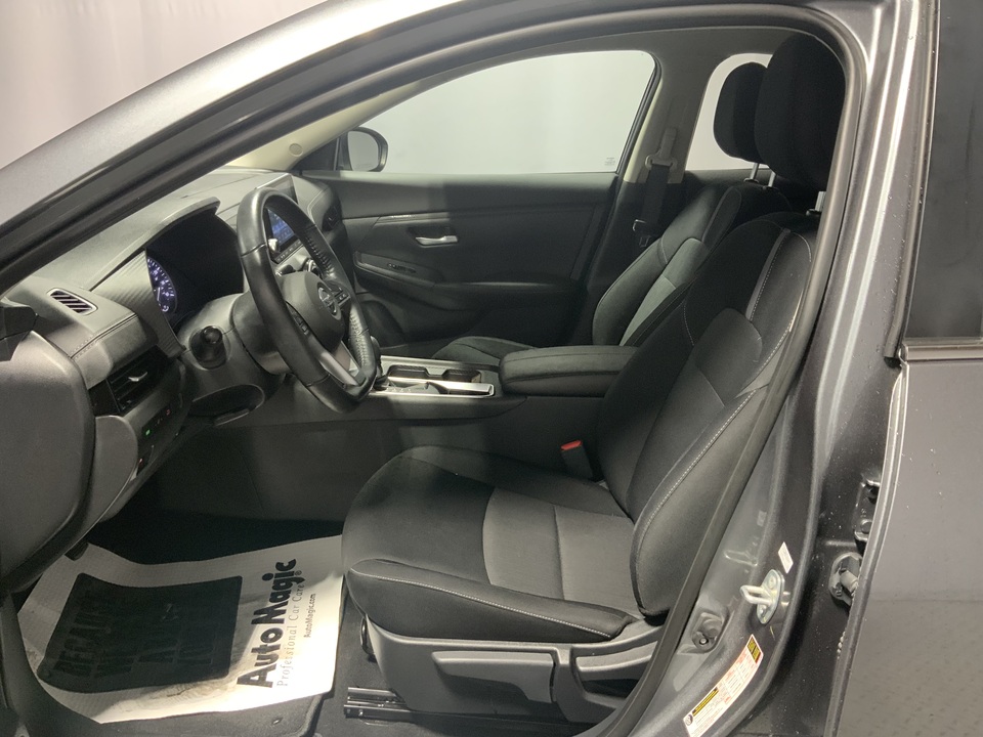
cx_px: 492
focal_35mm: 29
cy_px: 368
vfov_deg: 48.2
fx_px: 824
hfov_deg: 61.7
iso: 160
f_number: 1.8
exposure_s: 1/60
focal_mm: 3
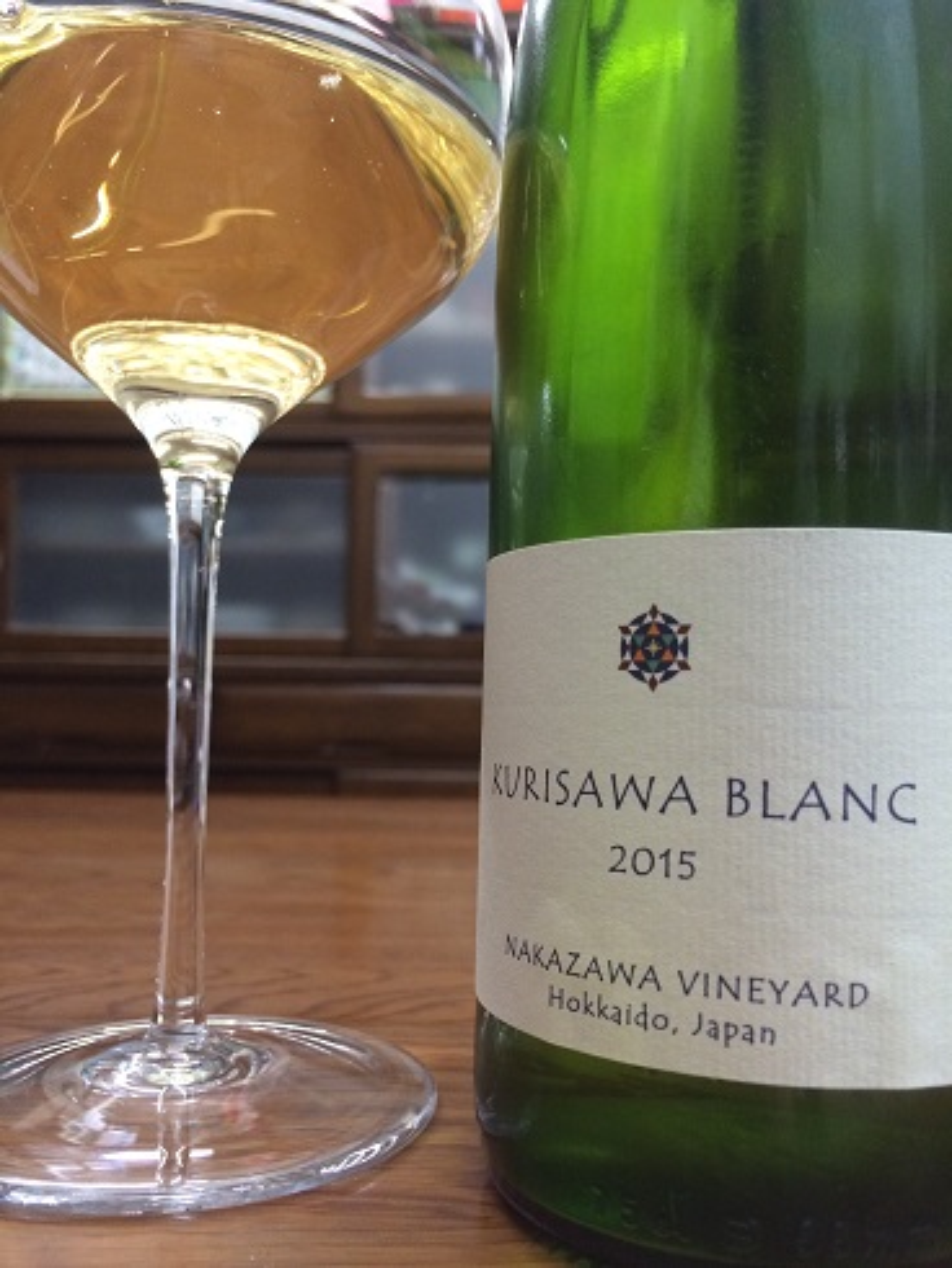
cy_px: 634
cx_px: 476
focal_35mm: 30
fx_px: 1099
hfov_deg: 46.8
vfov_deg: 59.9
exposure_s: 1/33
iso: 250
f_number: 2.2
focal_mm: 4.12
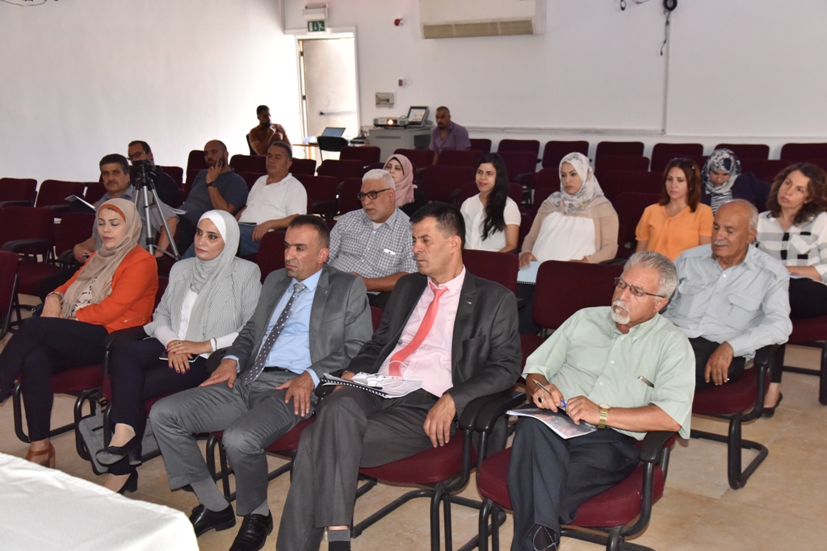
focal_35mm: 44
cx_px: 414
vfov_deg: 30.5
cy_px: 276
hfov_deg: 44.5
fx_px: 1011
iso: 3200
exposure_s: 1/100
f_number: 7.1
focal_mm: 44
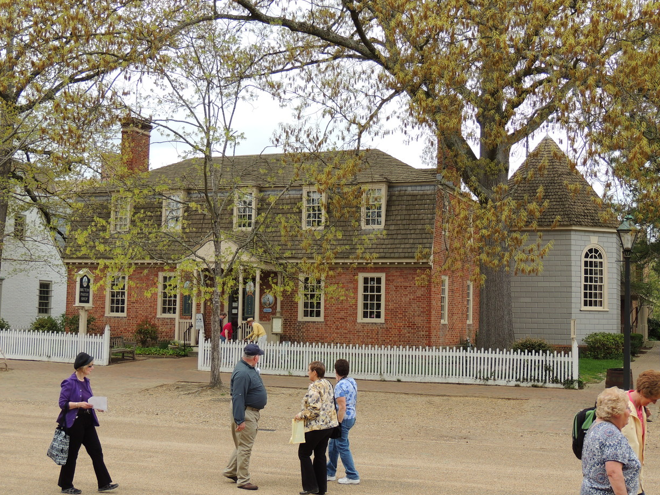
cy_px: 239
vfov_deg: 29.7
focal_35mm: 49
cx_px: 340
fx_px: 934
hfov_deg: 38.9
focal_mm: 8.3
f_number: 3.5
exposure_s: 1/250
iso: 100
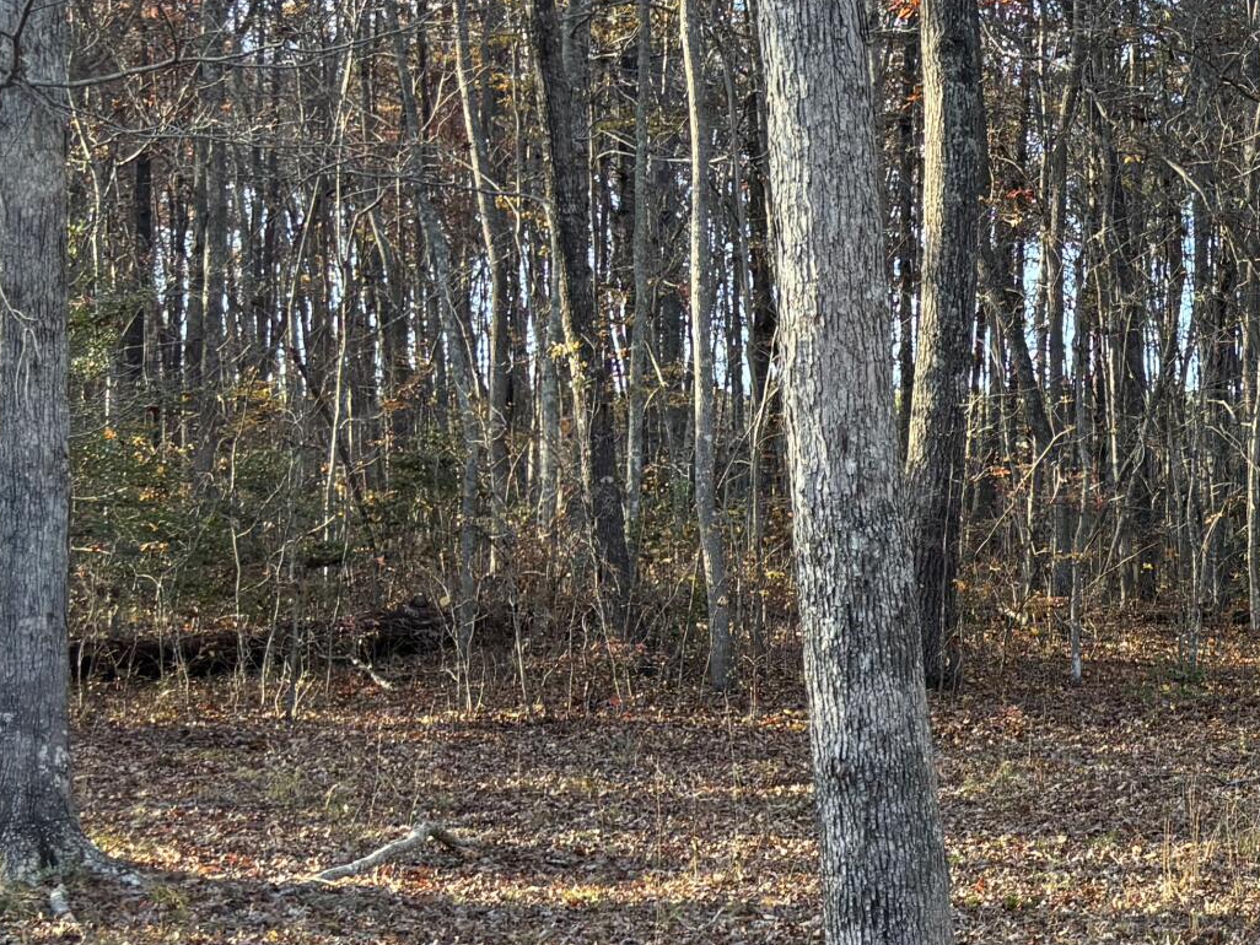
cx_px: 1784
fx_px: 2767
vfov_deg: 19.3
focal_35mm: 76
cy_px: 642
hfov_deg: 22.1
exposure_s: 1/126
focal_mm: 5.96
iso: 50
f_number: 1.6
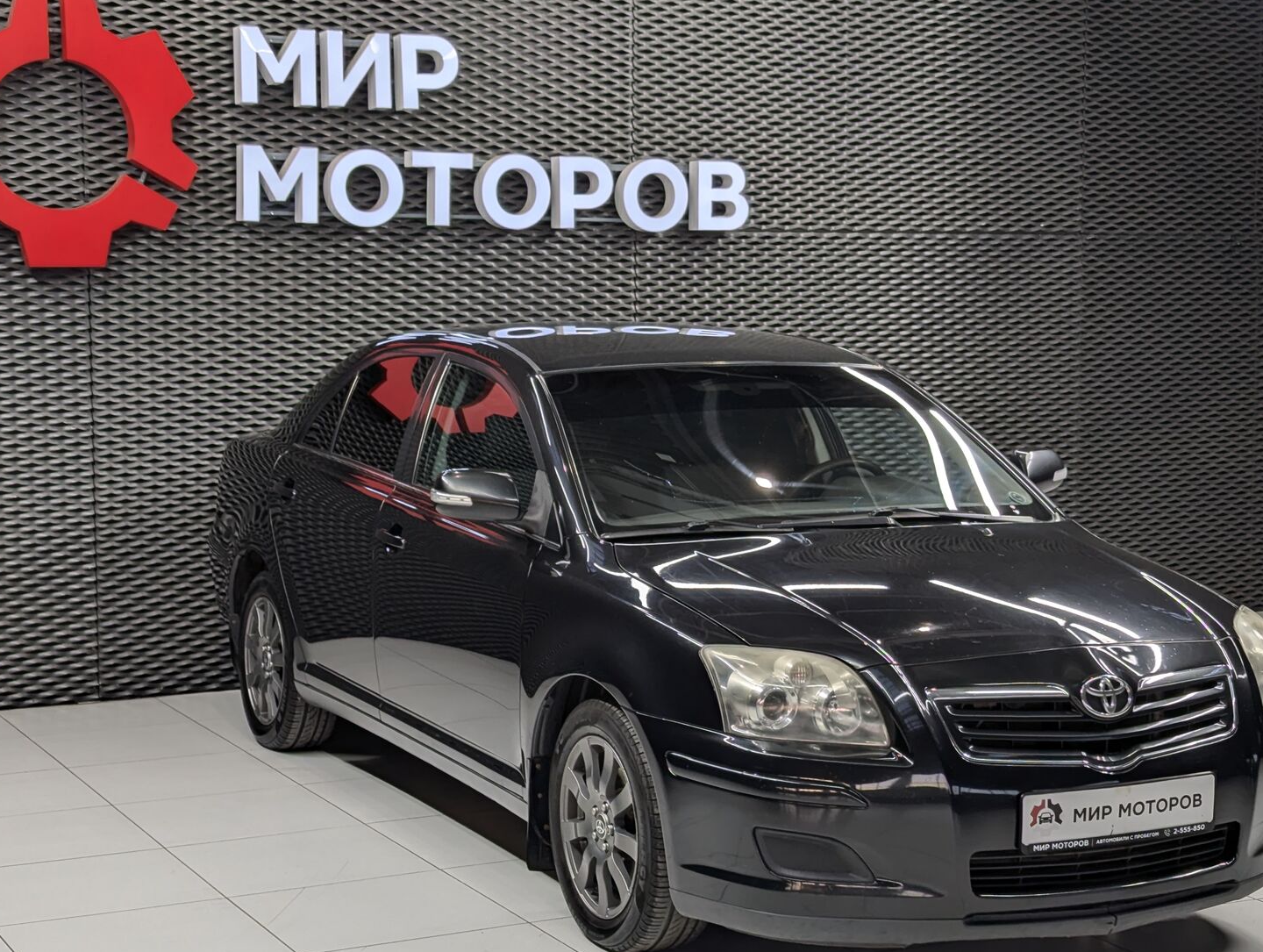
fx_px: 2339
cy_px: 517
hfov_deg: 30.2
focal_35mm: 64
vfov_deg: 23.0
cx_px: 619
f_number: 1.85
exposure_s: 1/127
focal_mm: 6.81
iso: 42
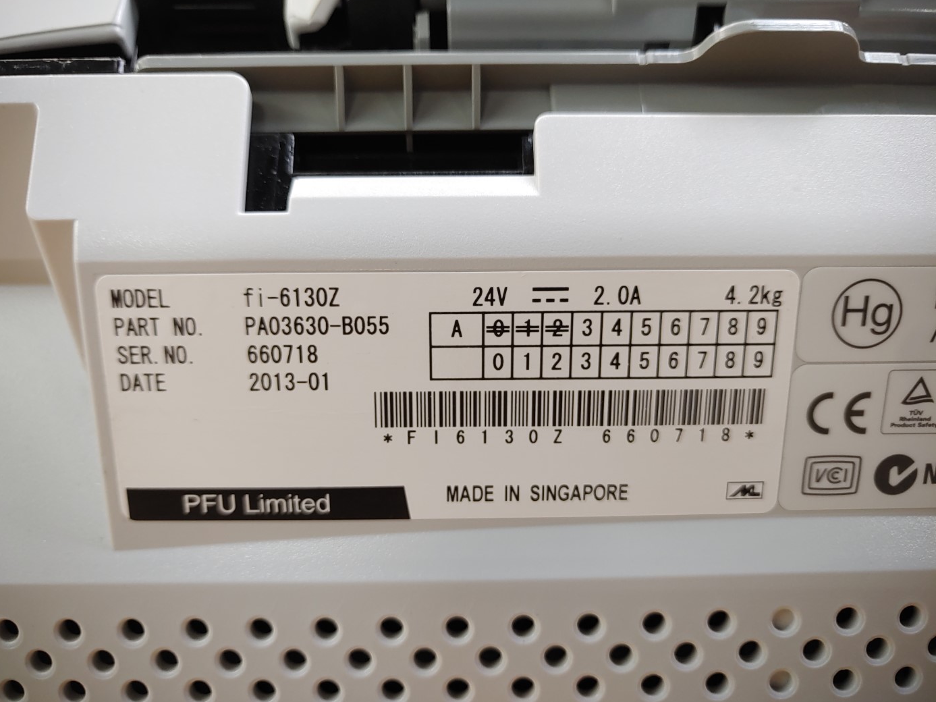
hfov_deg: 65.3
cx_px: 451
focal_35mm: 27
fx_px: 730
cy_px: 358
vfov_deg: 51.3
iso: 50
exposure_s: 1/120
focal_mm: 4.36
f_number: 1.8
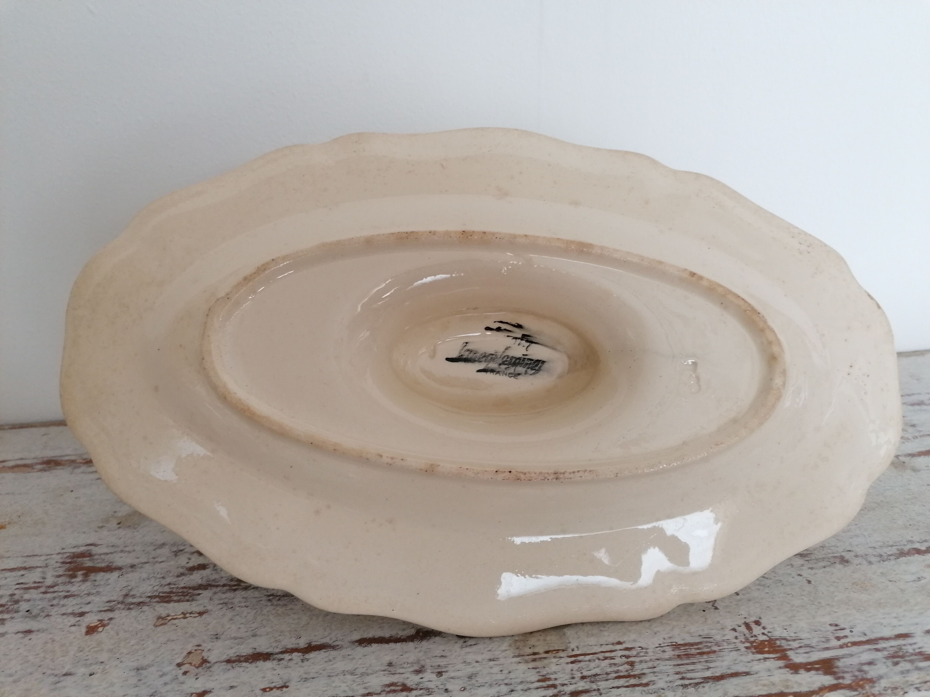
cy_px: 348
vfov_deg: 51.4
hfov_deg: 65.3
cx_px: 465
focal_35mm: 27
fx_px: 725
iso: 200
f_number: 1.8
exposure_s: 1/33.3
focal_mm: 4.75
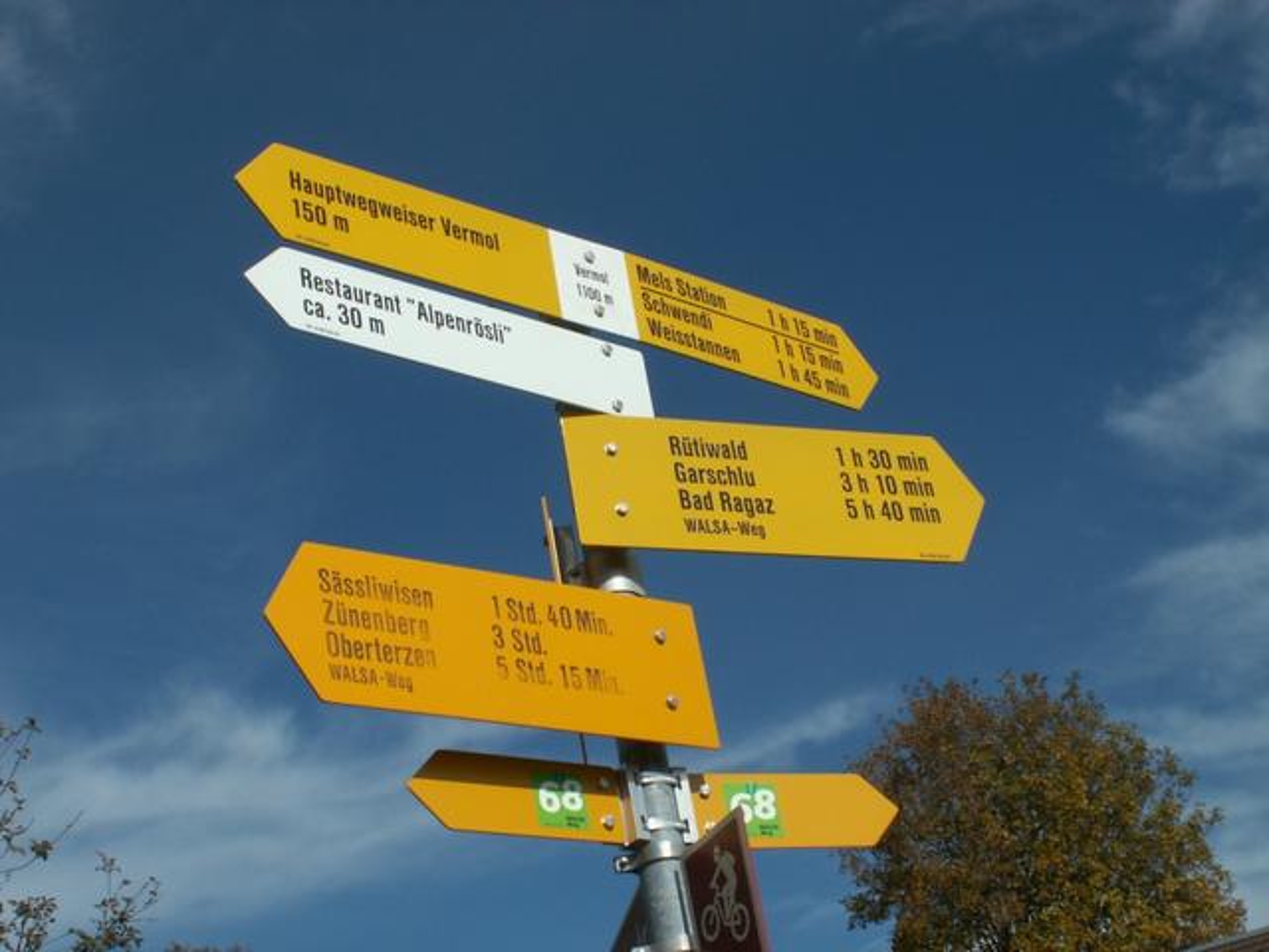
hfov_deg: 33.2
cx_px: 634
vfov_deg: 25.2
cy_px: 476
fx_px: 2126
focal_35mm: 58
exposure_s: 1/320
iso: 50
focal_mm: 9.67
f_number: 8
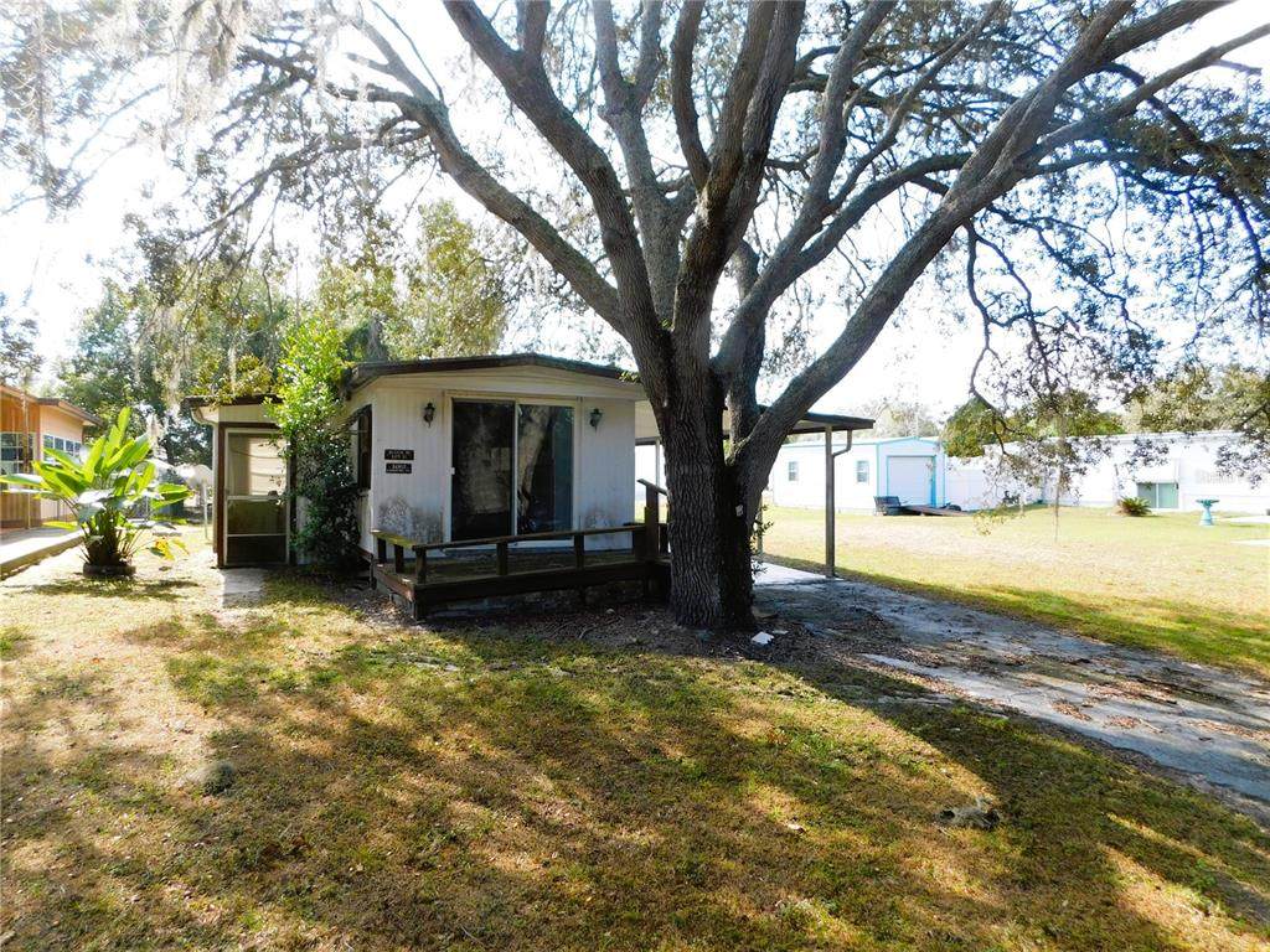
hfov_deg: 73.9
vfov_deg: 58.9
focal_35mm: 23
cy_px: 476
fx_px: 844
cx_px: 635
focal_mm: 4
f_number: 3
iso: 125
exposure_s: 1/320
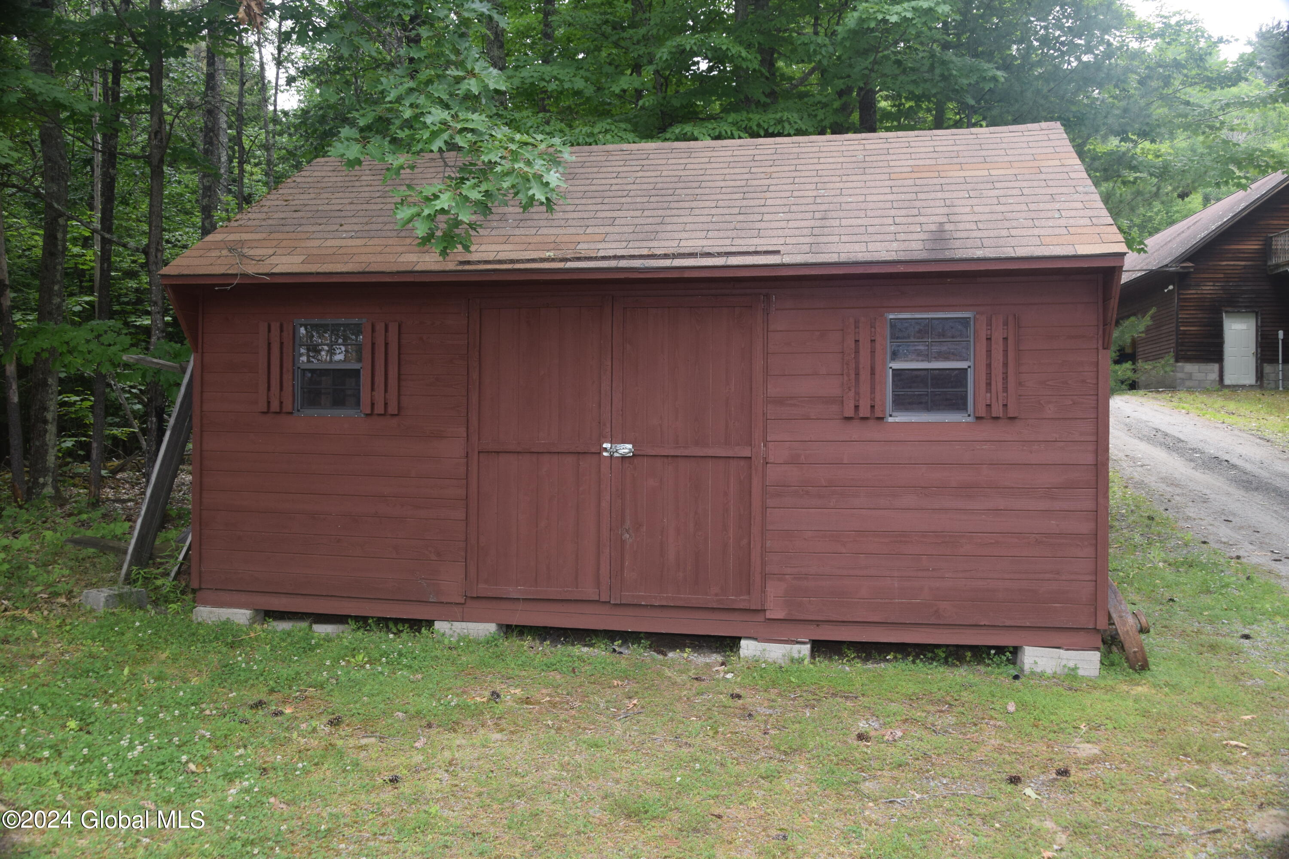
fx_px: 1074
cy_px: 430
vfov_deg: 43.6
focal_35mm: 30
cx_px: 644
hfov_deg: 61.9
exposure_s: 1/125
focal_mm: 20
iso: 500
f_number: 5.6
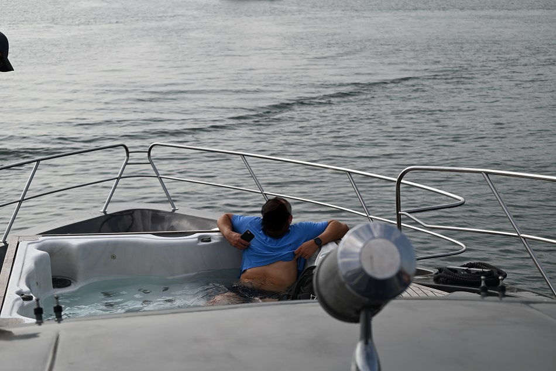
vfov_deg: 19.5
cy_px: 186
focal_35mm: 70
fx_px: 1081
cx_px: 278
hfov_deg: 28.8
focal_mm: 70
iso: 100
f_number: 6.3
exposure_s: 1/640
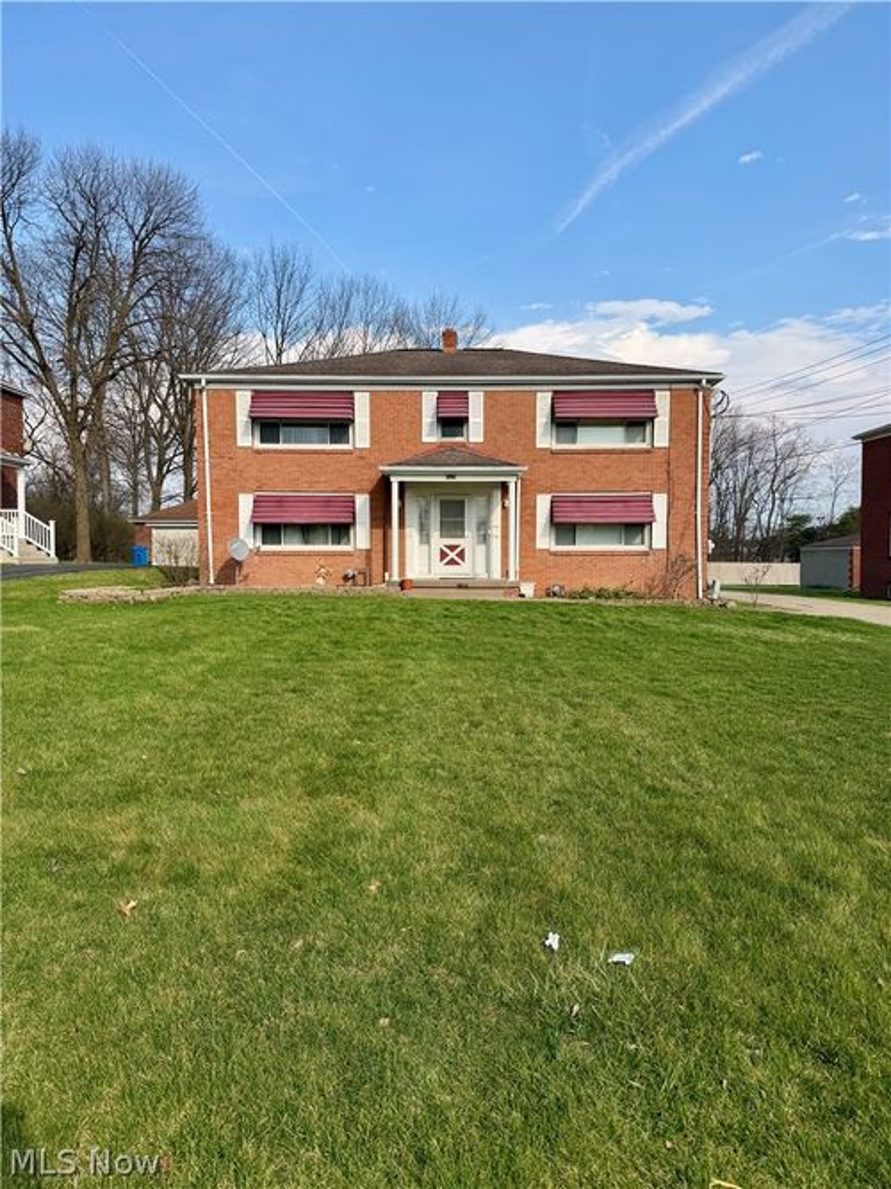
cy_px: 594
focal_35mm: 24
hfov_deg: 56.8
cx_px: 446
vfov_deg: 71.6
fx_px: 824
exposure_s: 1/3021
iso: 80
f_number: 1.78
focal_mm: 6.76
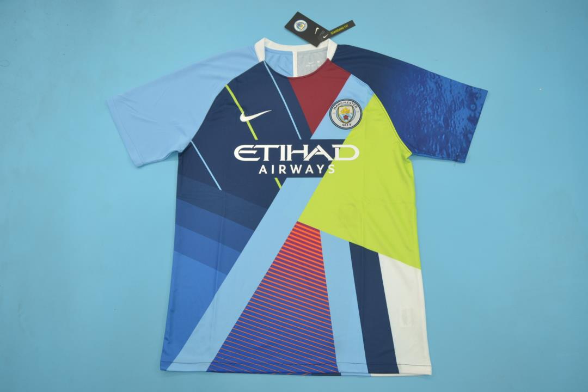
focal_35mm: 30
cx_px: 294
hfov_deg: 61.9
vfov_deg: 43.6
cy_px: 196
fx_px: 490
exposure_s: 1/80
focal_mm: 20
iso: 200
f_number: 5.6
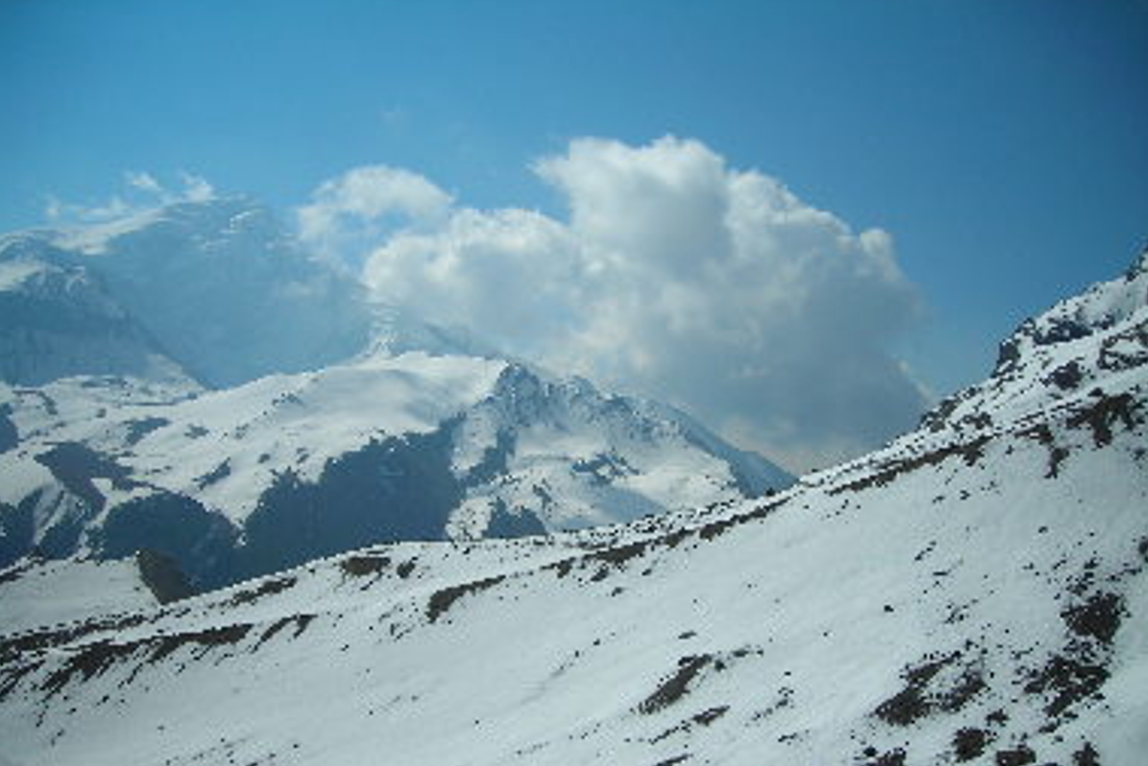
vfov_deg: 33.4
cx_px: 569
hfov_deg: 48.4
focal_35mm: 40
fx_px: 1276
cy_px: 427
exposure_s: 1/501
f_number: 6.4
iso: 50
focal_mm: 6.3
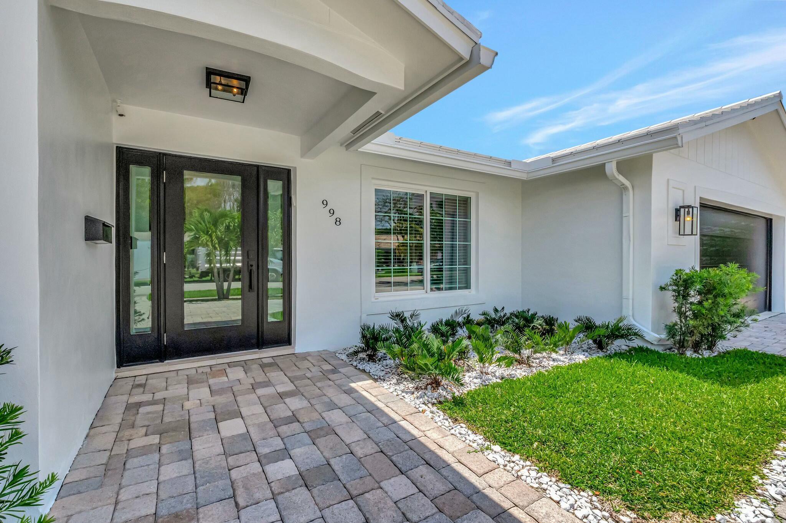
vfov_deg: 77.3
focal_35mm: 15
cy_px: 262
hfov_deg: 100.4
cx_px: 393
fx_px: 327
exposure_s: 1/2500
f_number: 8
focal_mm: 10
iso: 640
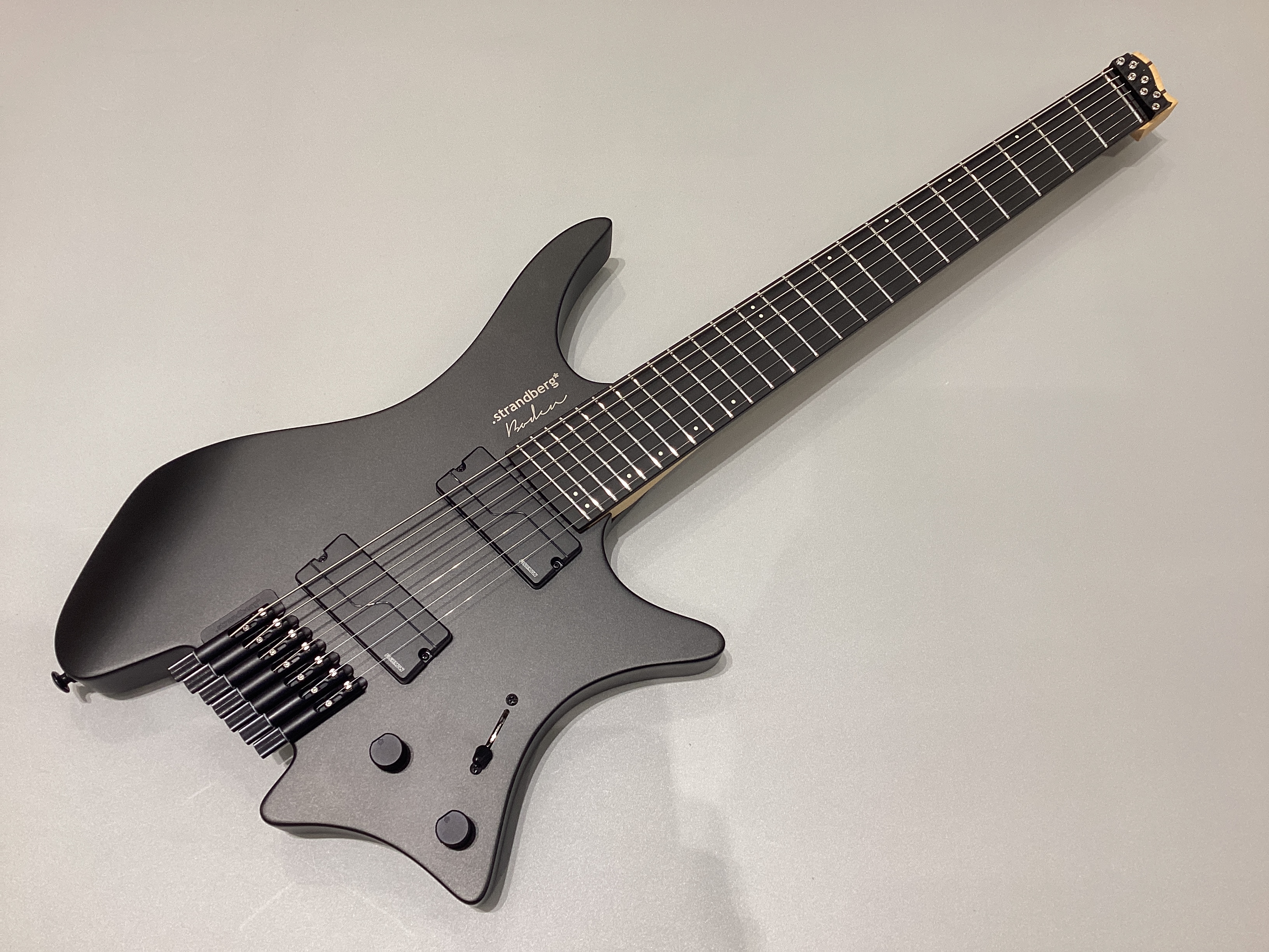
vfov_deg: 45.4
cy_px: 476
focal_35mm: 31
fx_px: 1136
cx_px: 634
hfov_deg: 58.4
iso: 50
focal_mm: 3.3
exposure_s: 1/50
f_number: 2.4
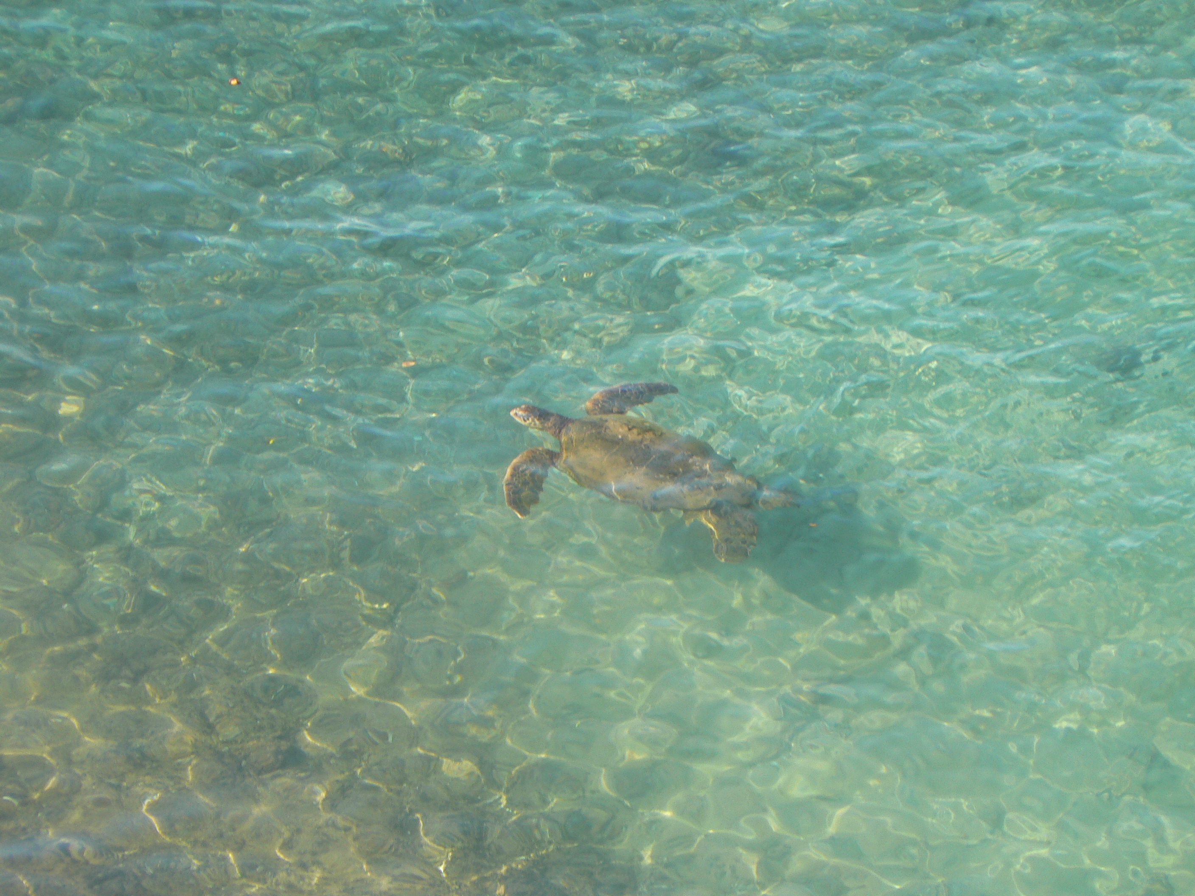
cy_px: 448
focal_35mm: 345
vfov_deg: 4.3
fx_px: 11910
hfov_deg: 5.7
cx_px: 598
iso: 80
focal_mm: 57.6
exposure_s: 1/320
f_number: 5.6
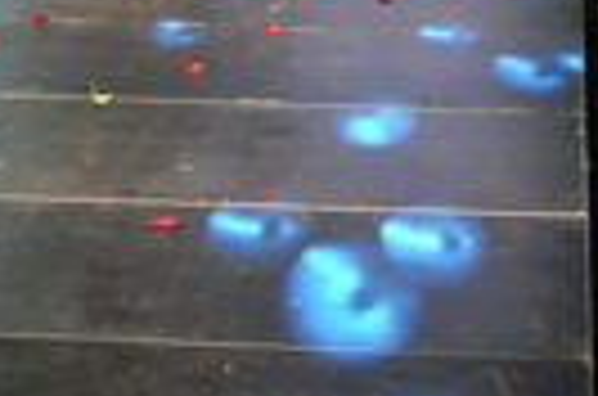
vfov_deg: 8.3
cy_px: -299
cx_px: 94
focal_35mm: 158
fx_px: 2618
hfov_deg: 13.0
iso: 1250
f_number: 3.5
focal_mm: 28
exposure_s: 1/250
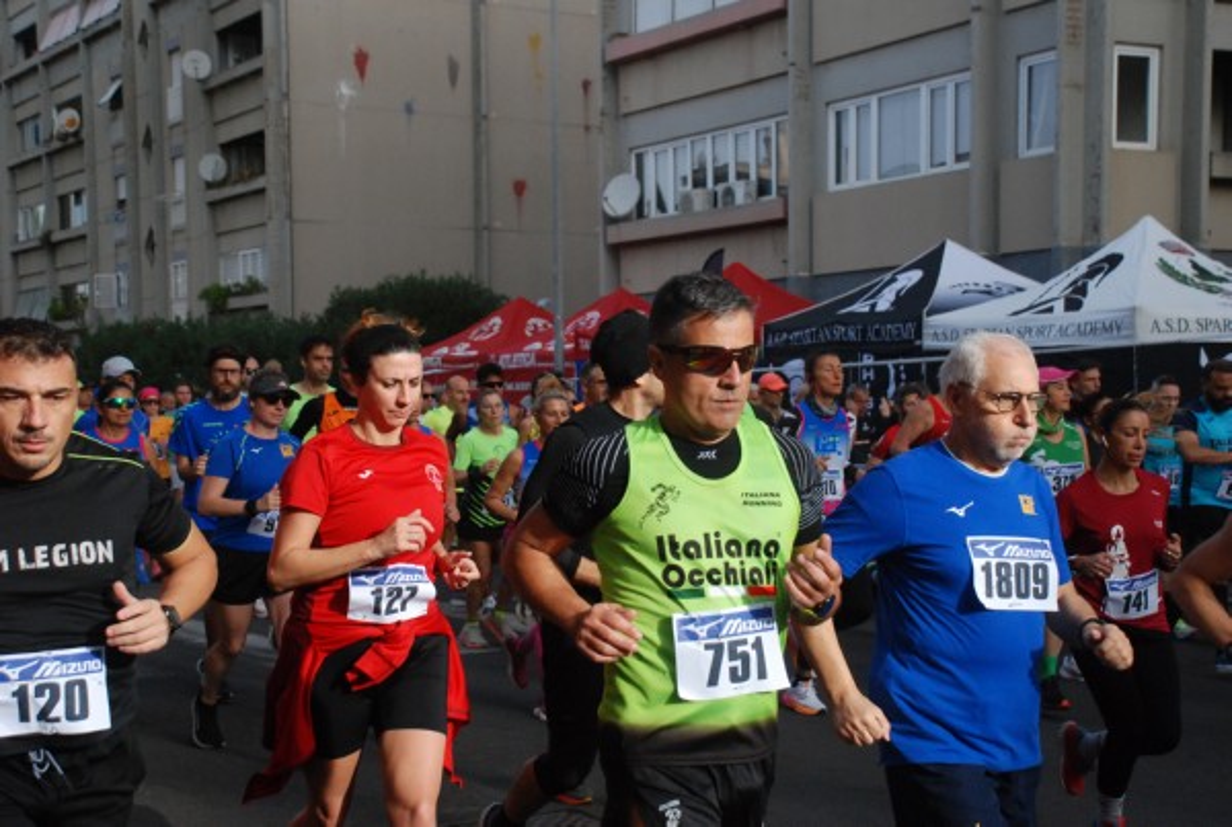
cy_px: 414
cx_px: 616
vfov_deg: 23.9
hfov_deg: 35.0
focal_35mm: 57
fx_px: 1955
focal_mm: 38
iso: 1000
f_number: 6.3
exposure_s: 1/1600
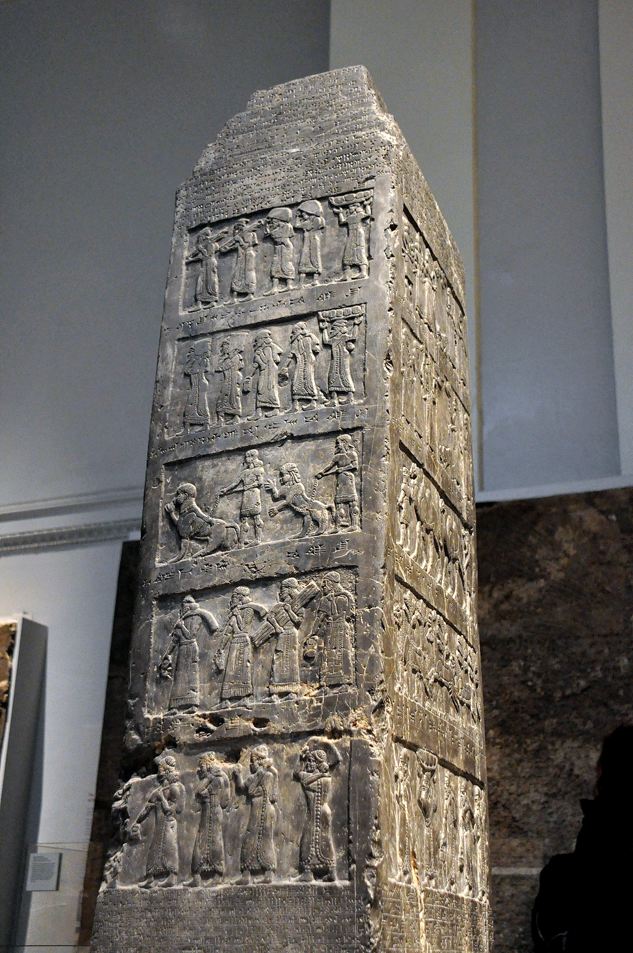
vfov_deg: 41.2
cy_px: 476
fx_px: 1269
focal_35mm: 48
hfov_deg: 28.0
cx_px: 316
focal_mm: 32
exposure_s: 1/20
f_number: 4.2
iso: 3200
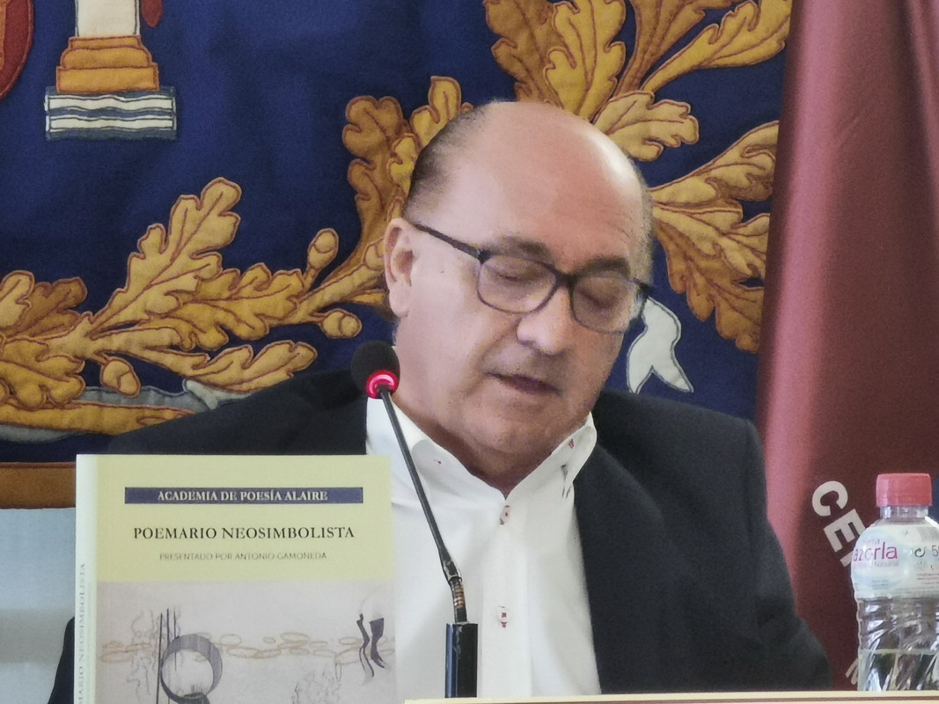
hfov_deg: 10.3
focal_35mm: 193
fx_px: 5235
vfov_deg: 7.7
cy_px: 352
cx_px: 470
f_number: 2.4
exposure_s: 1/25
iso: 500
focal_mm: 7.48
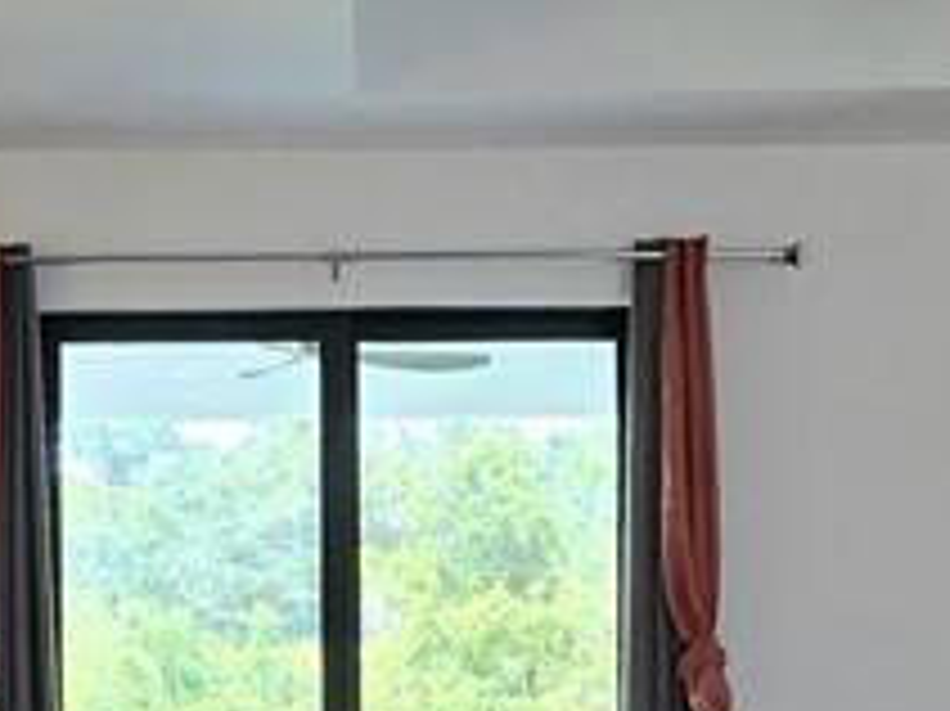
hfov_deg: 30.5
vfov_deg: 22.7
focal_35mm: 63
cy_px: 630
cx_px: 329
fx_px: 1728
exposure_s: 1/120
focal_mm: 2.2
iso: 64
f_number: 2.2
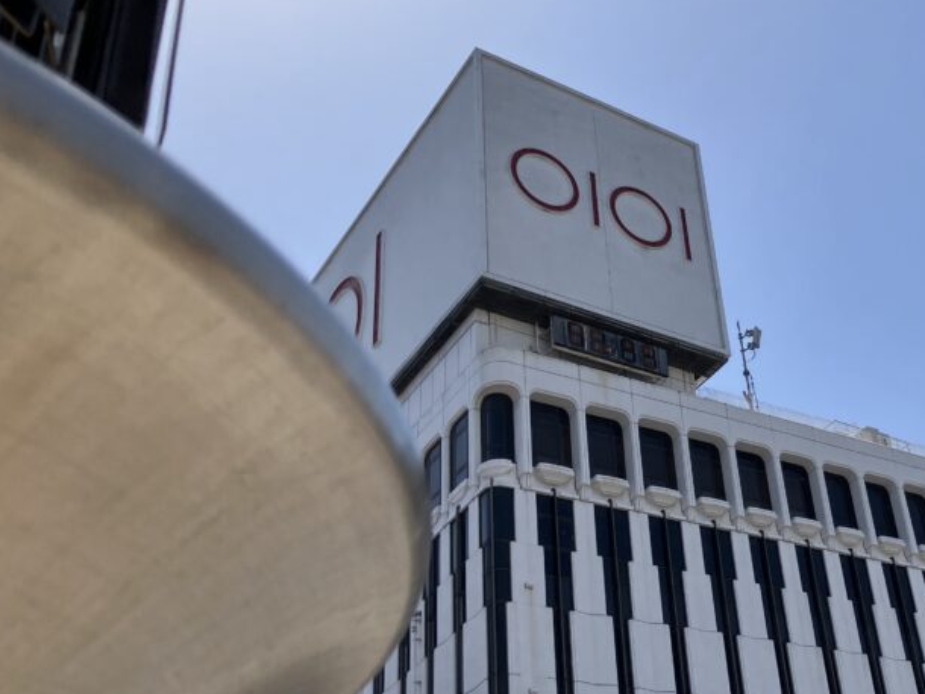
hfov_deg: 38.9
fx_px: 1256
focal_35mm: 47
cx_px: 738
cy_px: 377
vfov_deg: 30.9
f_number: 1.8
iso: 32
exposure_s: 1/3247
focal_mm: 3.99
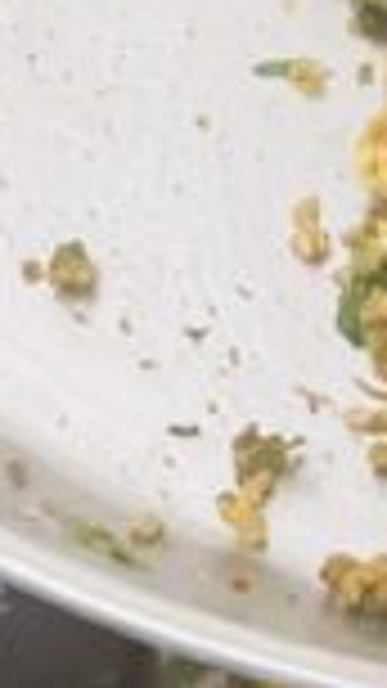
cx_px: 783
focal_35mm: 143
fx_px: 2610
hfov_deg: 8.1
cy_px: 893
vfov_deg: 14.4
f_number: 1.6
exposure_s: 1/25
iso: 500
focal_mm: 4.2
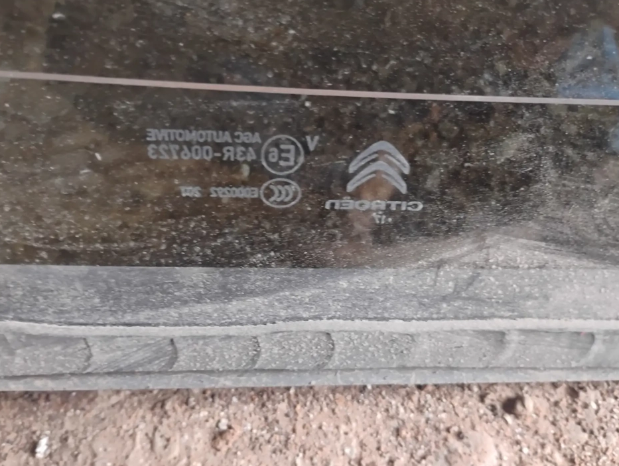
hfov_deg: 59.9
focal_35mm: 30
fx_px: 537
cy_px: 238
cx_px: 312
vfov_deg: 46.9
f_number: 1.8
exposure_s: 1/35.4
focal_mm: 4.26
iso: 1200
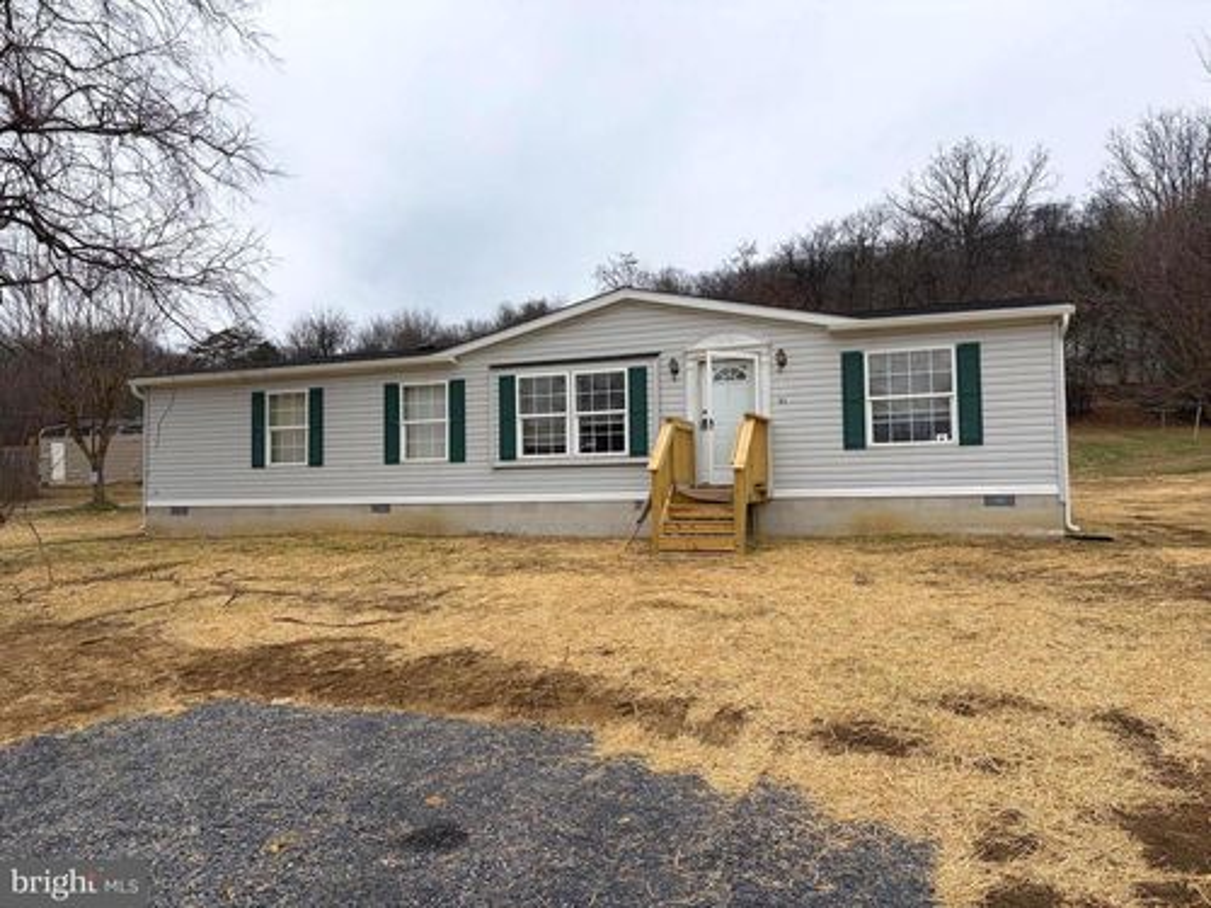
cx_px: 606
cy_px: 454
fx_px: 910
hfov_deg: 67.3
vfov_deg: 53.1
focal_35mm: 26
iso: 50
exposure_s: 1/907
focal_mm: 5.96
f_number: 1.6
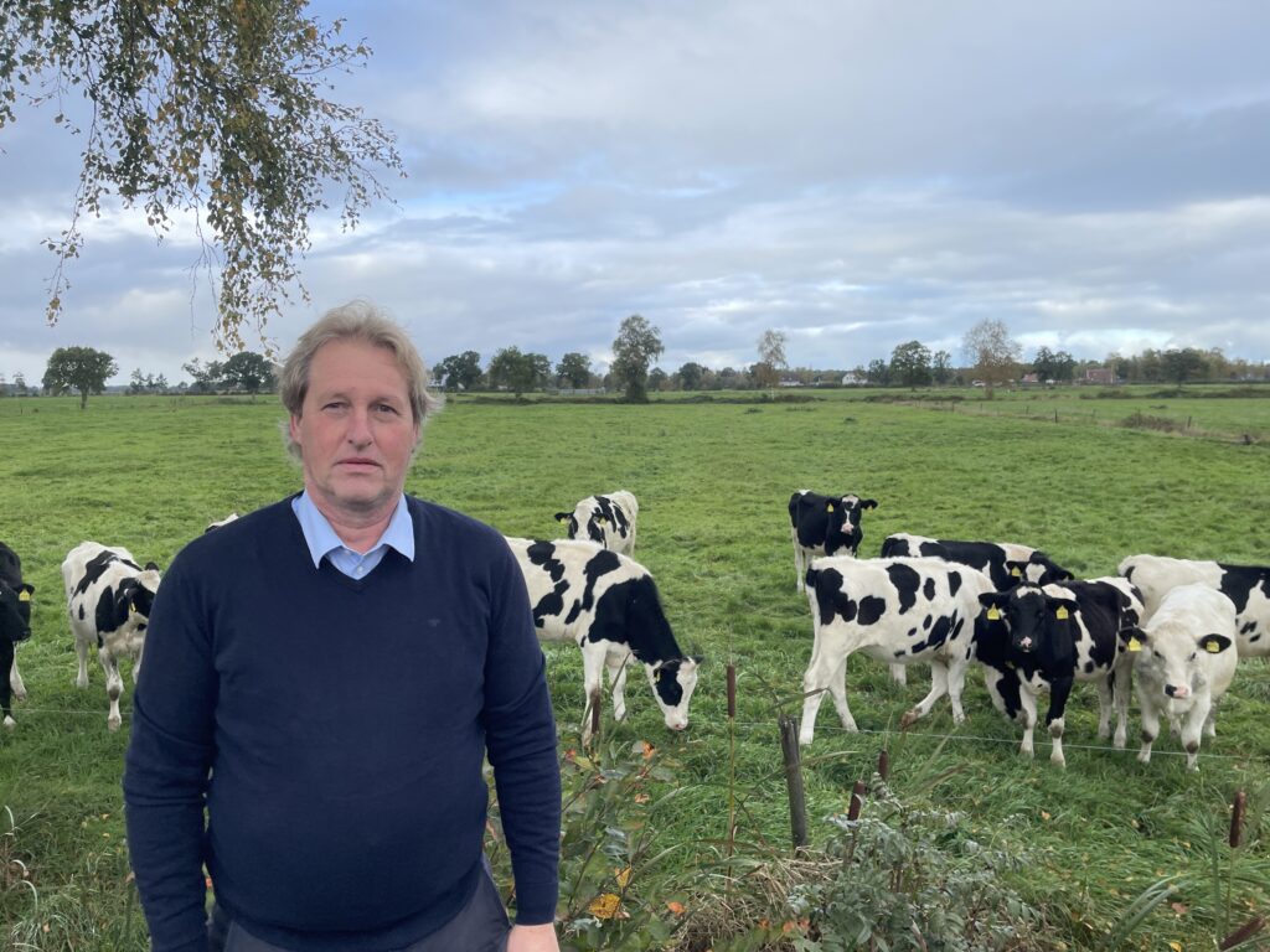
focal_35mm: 25
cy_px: 476
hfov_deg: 69.4
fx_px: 917
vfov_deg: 54.9
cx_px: 635
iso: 32
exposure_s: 1/842
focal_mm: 5.1
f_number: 1.6
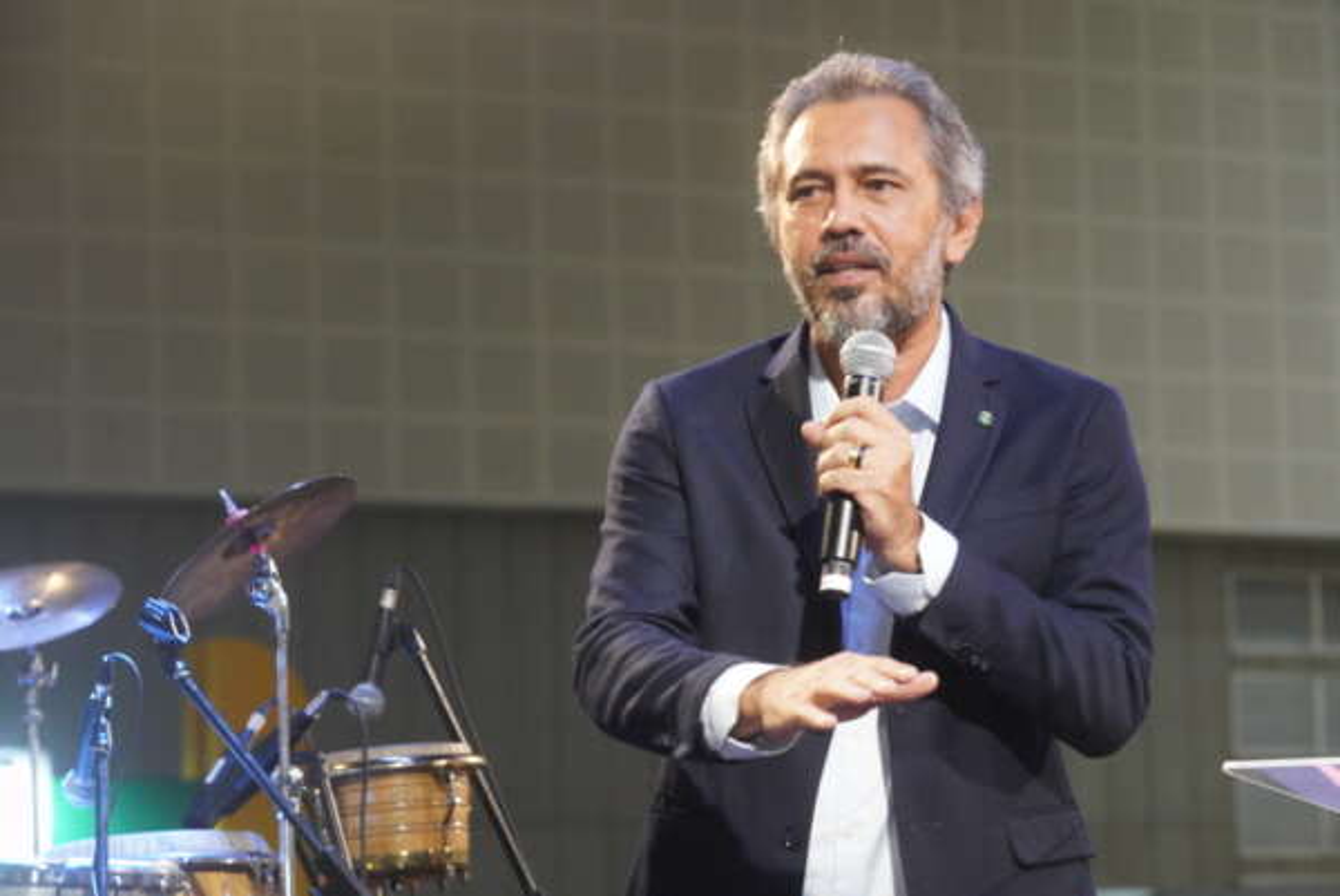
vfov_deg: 11.4
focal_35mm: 120
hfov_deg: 17.0
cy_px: 448
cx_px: 670
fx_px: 4470
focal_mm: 120
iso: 8000
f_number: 6.3
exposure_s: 1/160
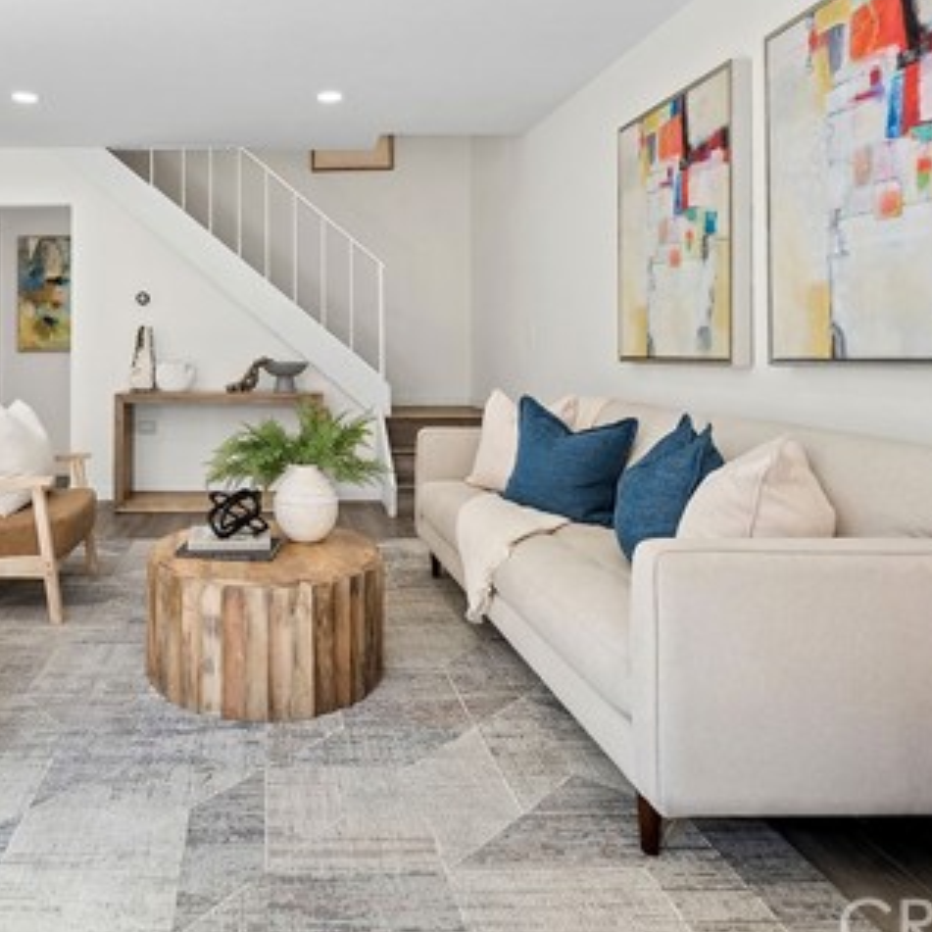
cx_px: 270
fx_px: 731
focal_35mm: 24
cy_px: 341
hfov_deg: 62.4
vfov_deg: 64.0
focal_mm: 14
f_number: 4
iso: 500
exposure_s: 1/40
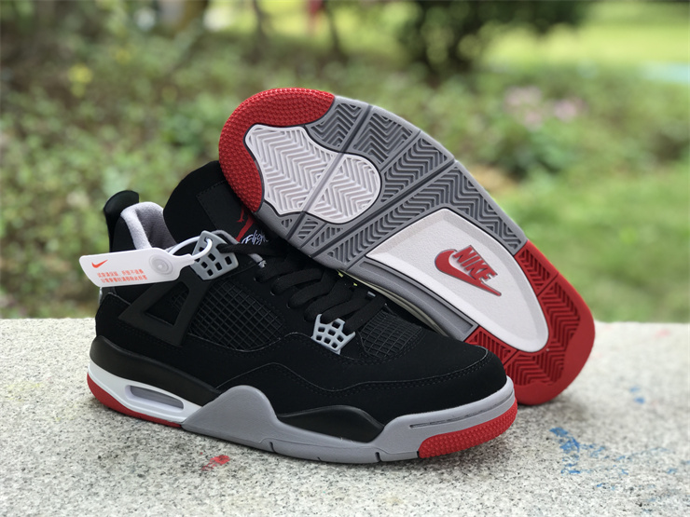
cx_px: 345
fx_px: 1136
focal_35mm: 57
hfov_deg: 33.8
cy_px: 258
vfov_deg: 25.7
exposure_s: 1/127
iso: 20
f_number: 2.8
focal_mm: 6.6
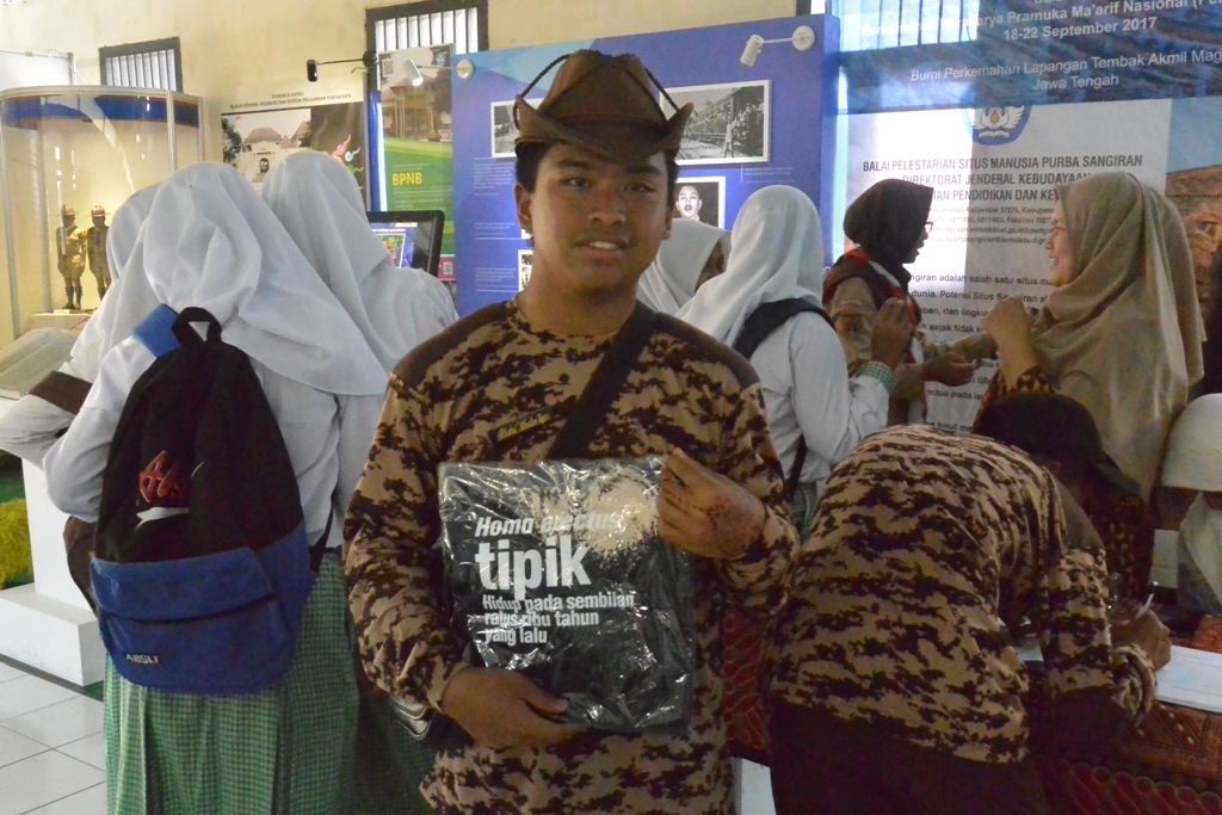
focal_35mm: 36
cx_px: 611
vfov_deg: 36.9
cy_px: 408
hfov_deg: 53.1
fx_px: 1222
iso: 6400
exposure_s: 1/80
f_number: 5
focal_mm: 13.6
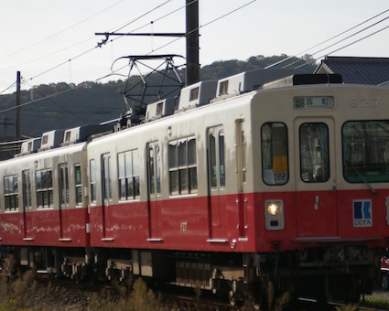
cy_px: 181
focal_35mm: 155
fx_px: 1784
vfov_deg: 10.0
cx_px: 230
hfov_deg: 12.4
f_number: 5.6
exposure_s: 1/4000
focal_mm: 78
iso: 400
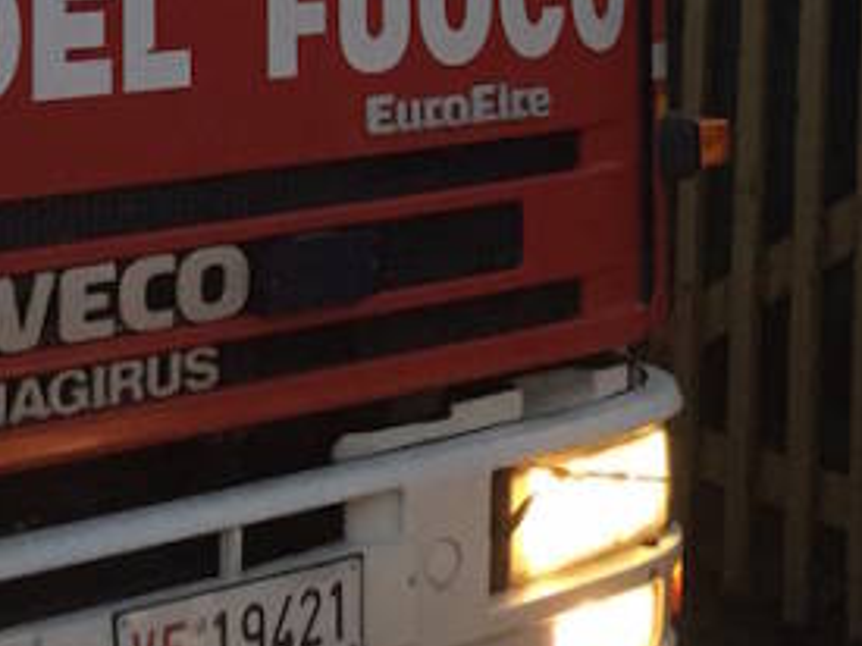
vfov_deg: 12.8
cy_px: -408
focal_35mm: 108
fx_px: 2688
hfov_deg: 17.9
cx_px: 774
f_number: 2.2
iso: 50
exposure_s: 1/30
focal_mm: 4.15
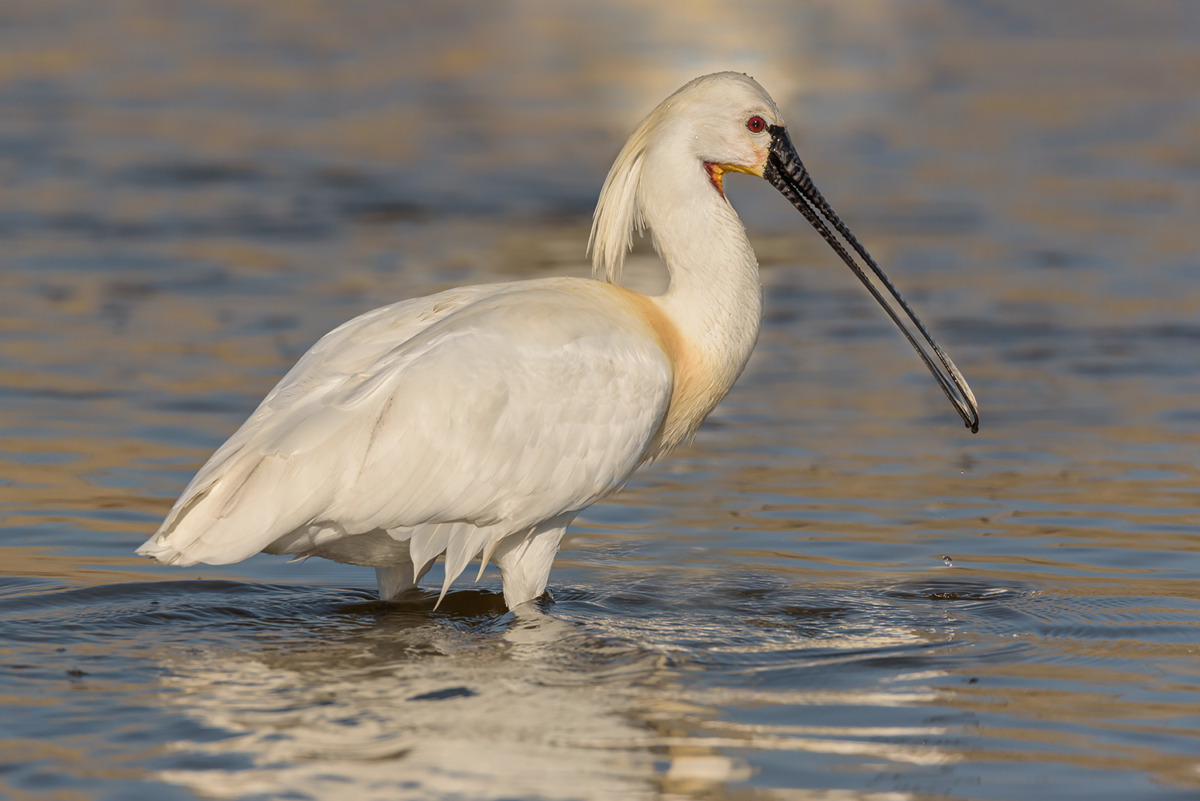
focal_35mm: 600
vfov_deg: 2.3
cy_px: 400
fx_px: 20005
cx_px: 600
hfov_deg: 3.4
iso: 220
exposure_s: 1/2500
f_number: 8
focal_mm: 600
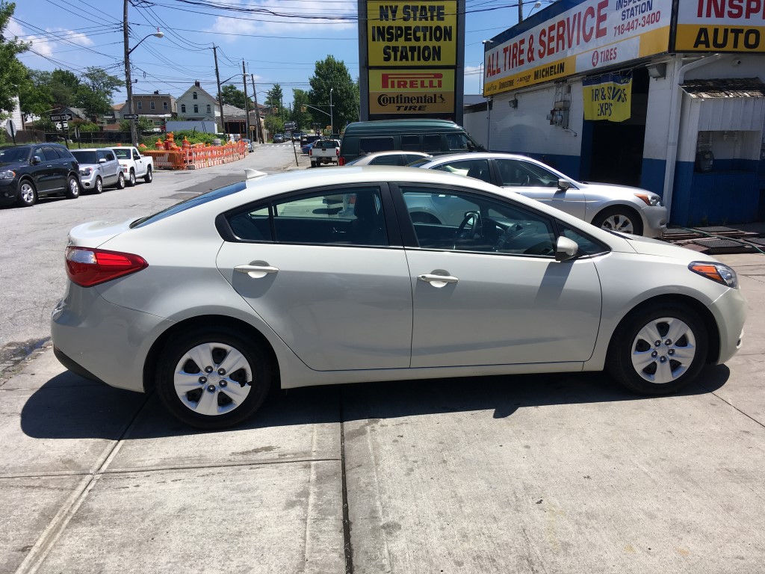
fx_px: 641
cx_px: 382
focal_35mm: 29
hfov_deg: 61.7
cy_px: 287
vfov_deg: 48.2
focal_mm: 4.15
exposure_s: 1/1538
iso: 25
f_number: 2.2
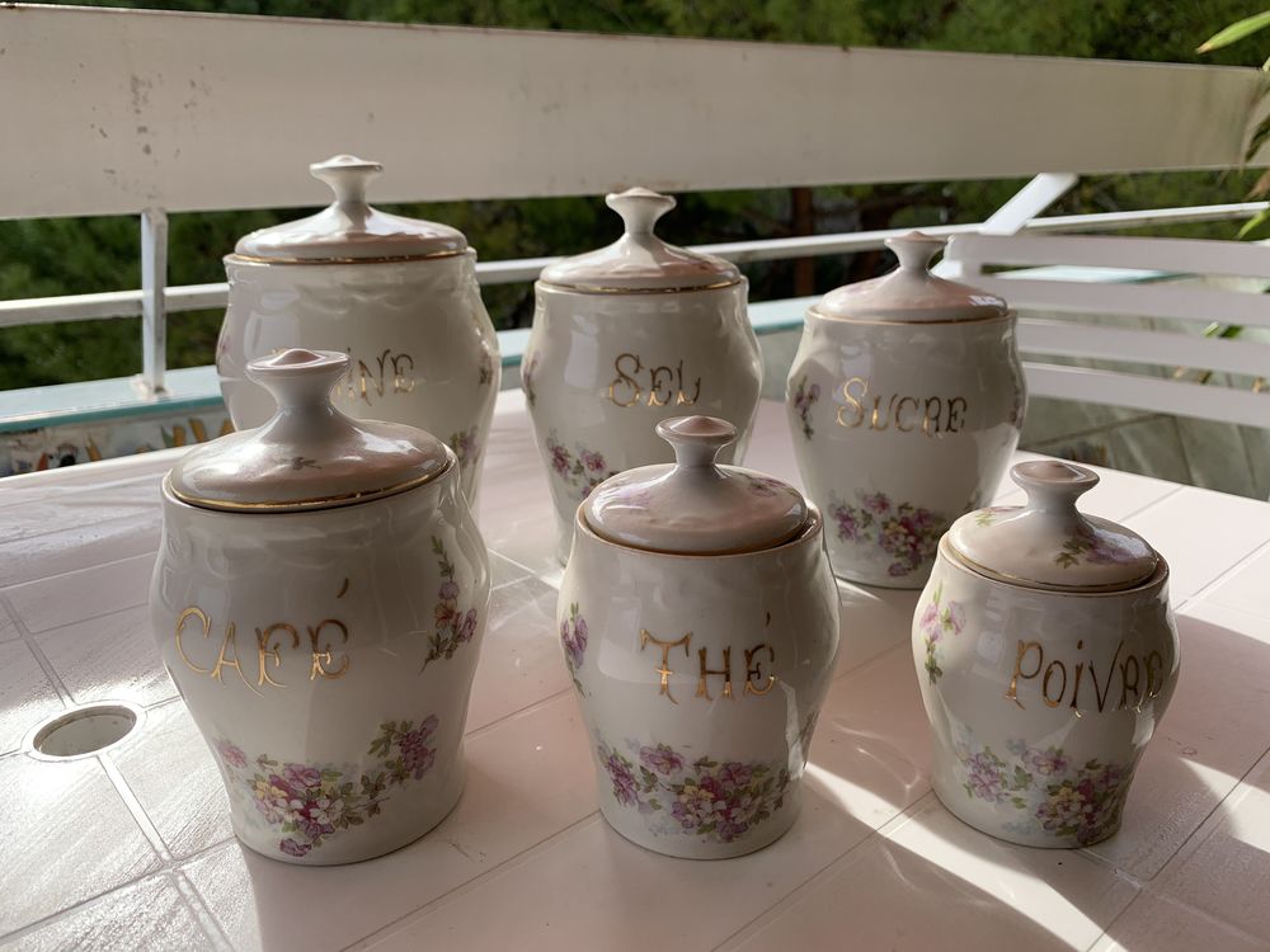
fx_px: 954
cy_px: 476
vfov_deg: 53.1
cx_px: 635
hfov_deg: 67.3
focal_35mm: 26
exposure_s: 1/835
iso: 25
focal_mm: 4.25
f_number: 1.8
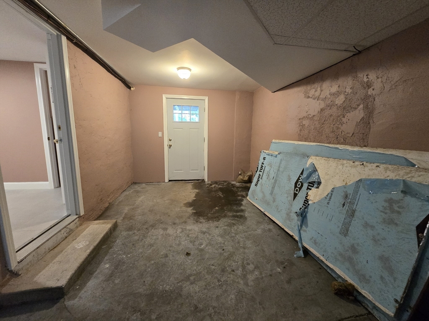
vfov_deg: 89.9
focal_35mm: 13
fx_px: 161
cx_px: 214
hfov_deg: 106.2
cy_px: 160
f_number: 2.2
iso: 640
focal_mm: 2.2
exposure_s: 1/60
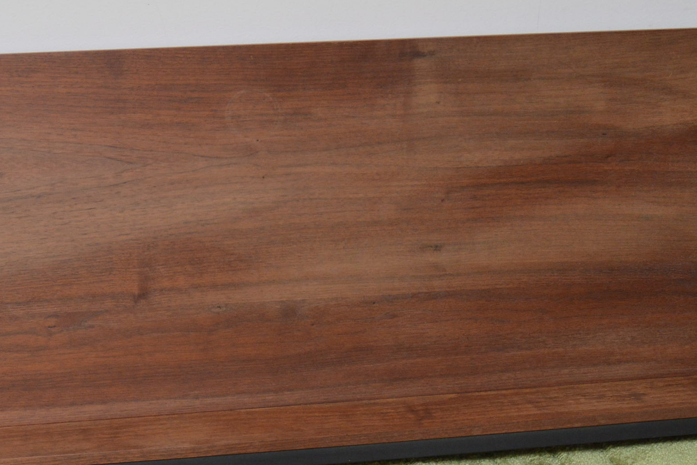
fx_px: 1684
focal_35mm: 87
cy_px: 246
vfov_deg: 15.7
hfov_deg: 23.4
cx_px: 292
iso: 800
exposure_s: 1/80
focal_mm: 30
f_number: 5.6
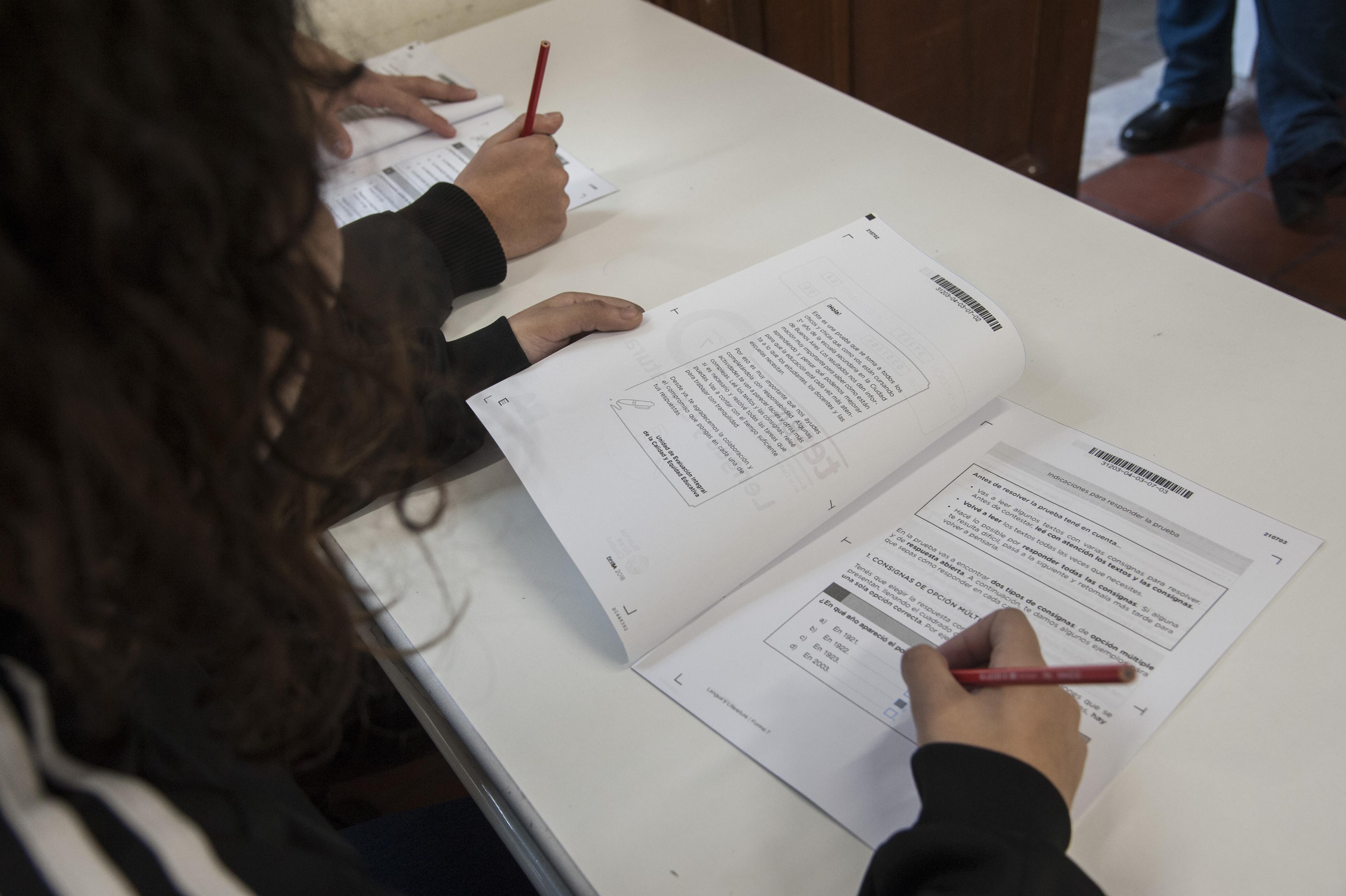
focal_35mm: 35
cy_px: 448
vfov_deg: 37.8
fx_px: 1308
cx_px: 673
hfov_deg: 54.5
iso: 1600
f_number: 5.6
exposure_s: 1/100
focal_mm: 35
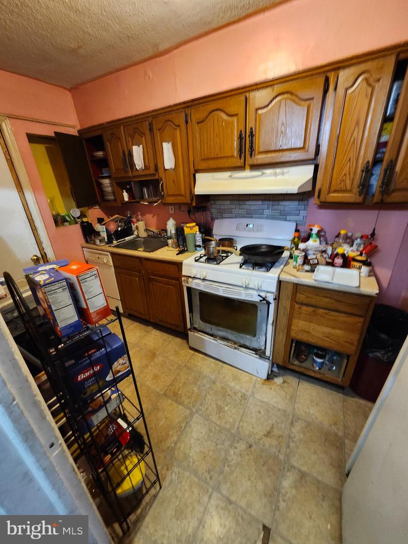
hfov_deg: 89.9
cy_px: 272
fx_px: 204
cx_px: 204
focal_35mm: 13
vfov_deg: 106.2
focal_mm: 1.74
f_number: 2.2
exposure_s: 1/30
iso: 400
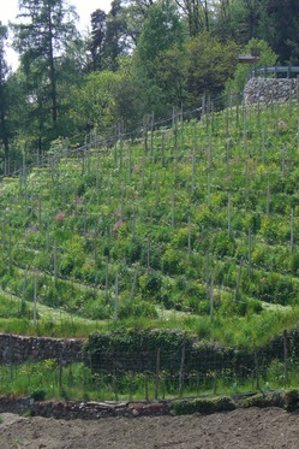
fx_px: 1979
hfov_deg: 8.6
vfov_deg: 12.9
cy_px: 224
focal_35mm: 159
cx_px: 137
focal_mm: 23.7
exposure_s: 1/200
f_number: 5.4
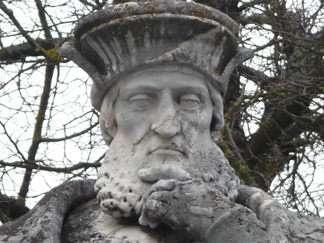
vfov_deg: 3.1
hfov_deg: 4.1
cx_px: 171
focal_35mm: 480
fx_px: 4493
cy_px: 118
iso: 160
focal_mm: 40.9
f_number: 4.9
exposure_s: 1/100
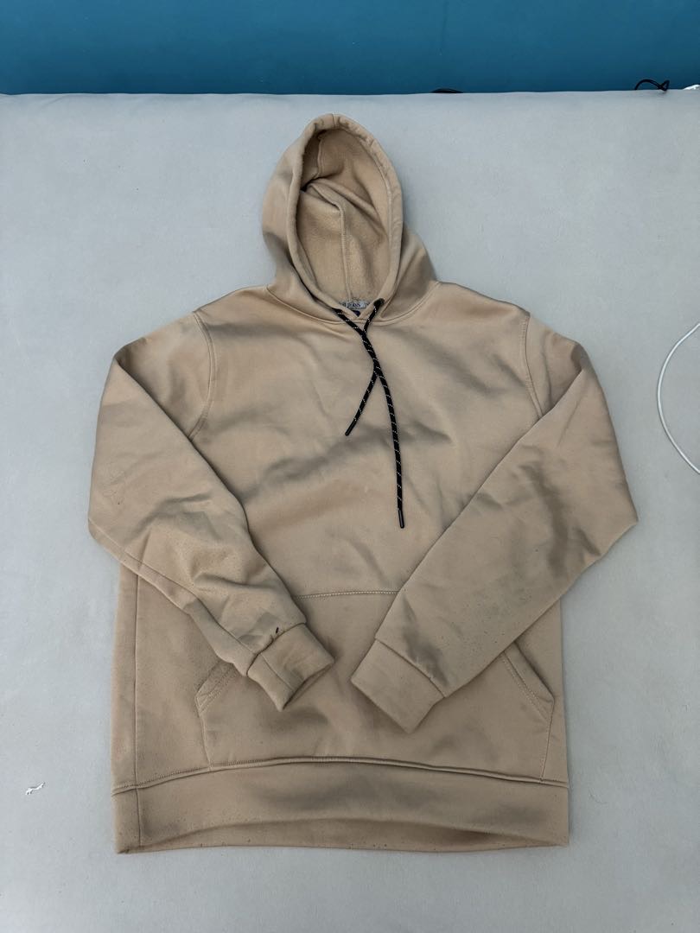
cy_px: 466
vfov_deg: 71.6
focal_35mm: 24
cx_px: 350
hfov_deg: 56.8
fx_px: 647
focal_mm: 6.76
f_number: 1.78
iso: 500
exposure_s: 1/50
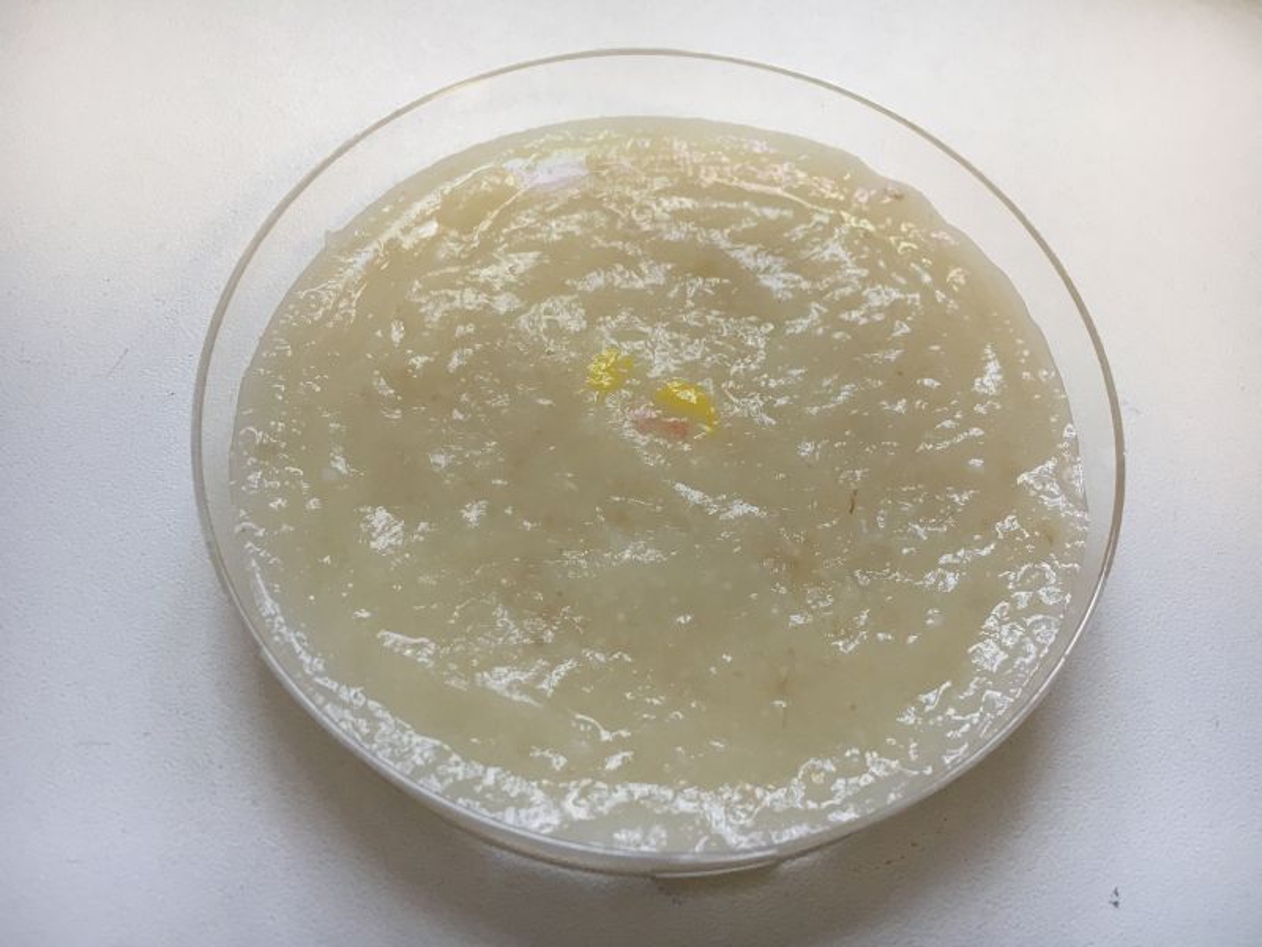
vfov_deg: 48.2
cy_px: 474
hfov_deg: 61.7
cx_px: 631
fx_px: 1057
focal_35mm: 29
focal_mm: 4.15
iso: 80
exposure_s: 1/33
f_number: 2.2
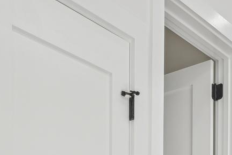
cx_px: 30
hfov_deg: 29.4
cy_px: 292
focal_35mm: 66
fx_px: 426
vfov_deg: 16.6
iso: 200
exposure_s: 1/125
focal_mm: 14
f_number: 9
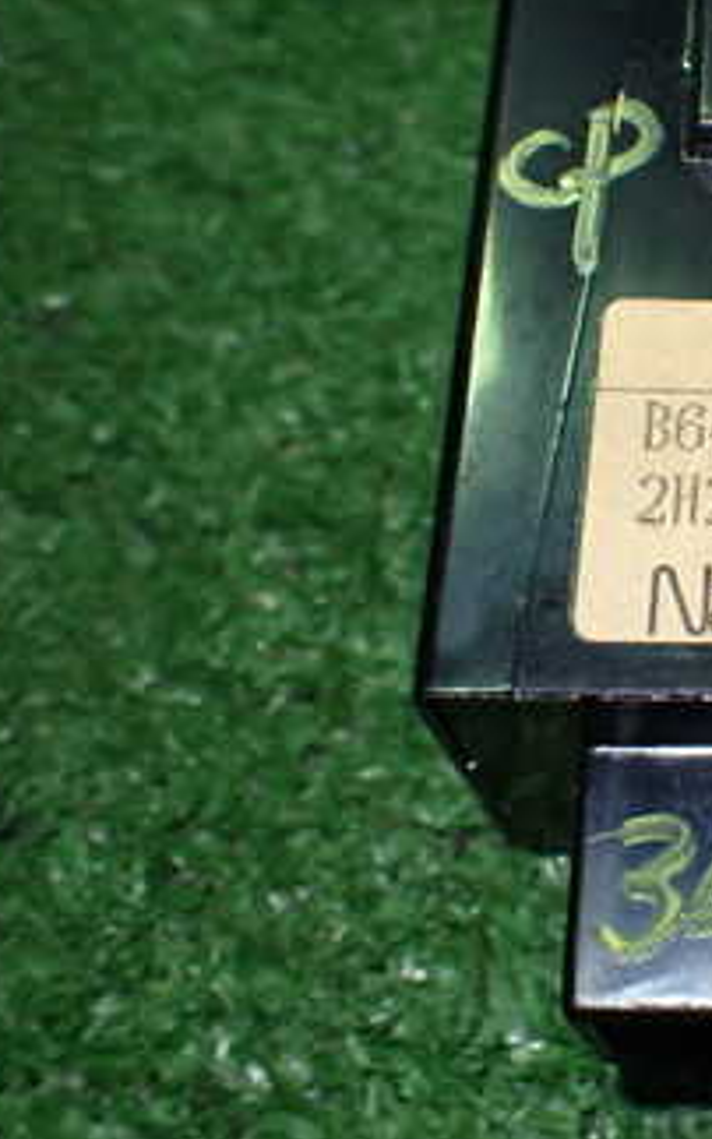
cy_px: 494
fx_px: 1831
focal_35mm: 59
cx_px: 892
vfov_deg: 34.5
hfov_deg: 20.4
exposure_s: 1/125
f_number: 2.3
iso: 400
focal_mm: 5.4
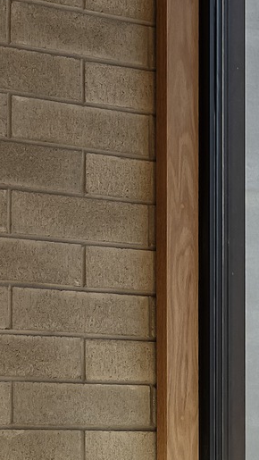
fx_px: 2269
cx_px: 523
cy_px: 460
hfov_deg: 6.3
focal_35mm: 186
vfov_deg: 11.5
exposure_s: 1/40
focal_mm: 41.8
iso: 100
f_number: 16
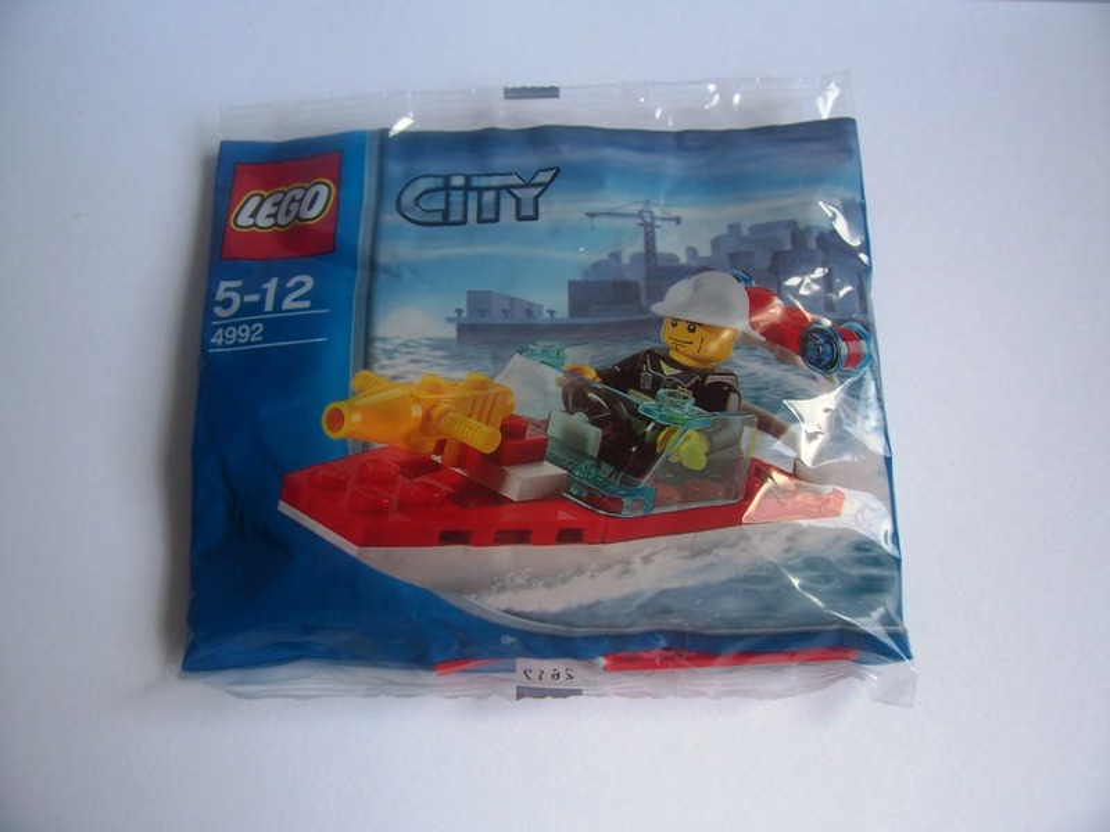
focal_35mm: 34
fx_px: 1090
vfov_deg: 41.8
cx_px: 555
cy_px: 416
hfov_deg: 54.0
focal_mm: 5.6
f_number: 2.7
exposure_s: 1/60
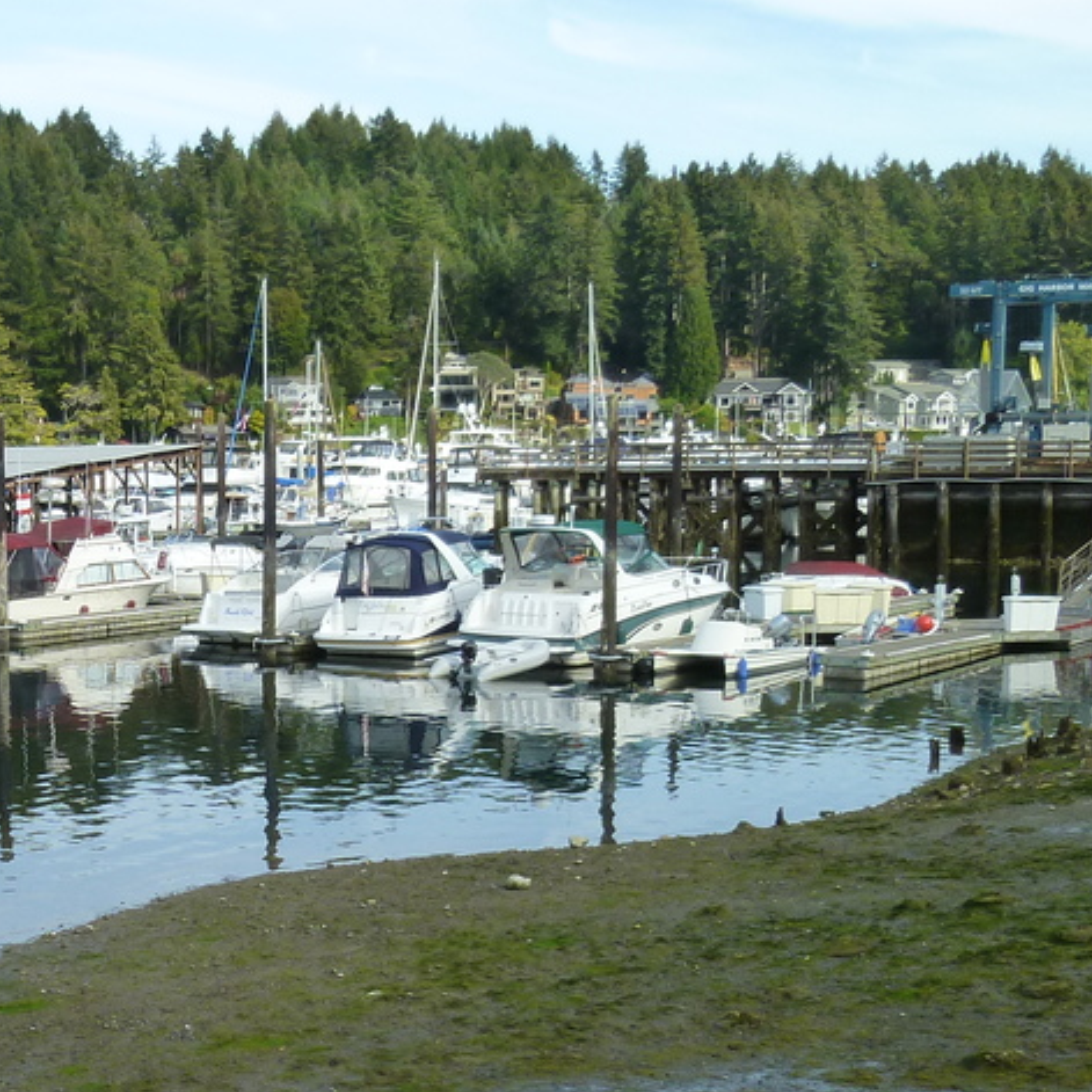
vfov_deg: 28.5
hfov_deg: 27.0
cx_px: 0
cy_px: 668
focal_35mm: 60
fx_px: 2141
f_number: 3.3
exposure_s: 1/400
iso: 125
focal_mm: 4.5
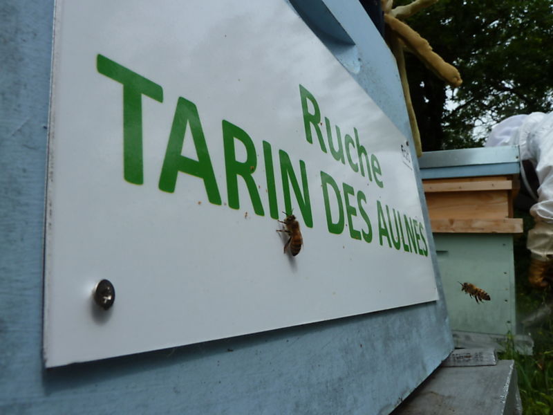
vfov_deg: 54.9
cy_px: 208
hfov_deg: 69.4
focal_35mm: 25
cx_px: 276
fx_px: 399
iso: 80
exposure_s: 1/400
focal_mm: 4.1
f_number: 5.6
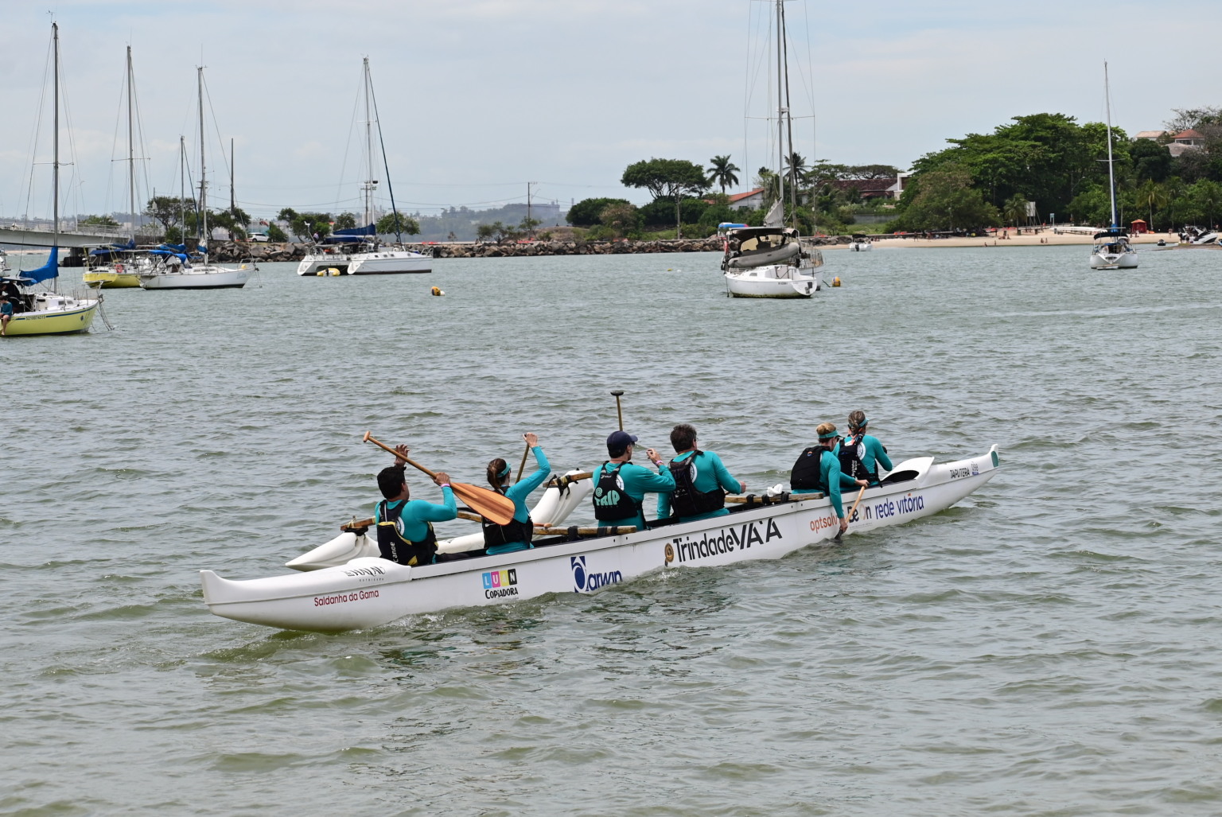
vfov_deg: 13.1
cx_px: 611
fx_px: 3567
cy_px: 408
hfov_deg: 19.4
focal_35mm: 105
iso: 320
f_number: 9
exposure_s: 1/1250
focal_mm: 70
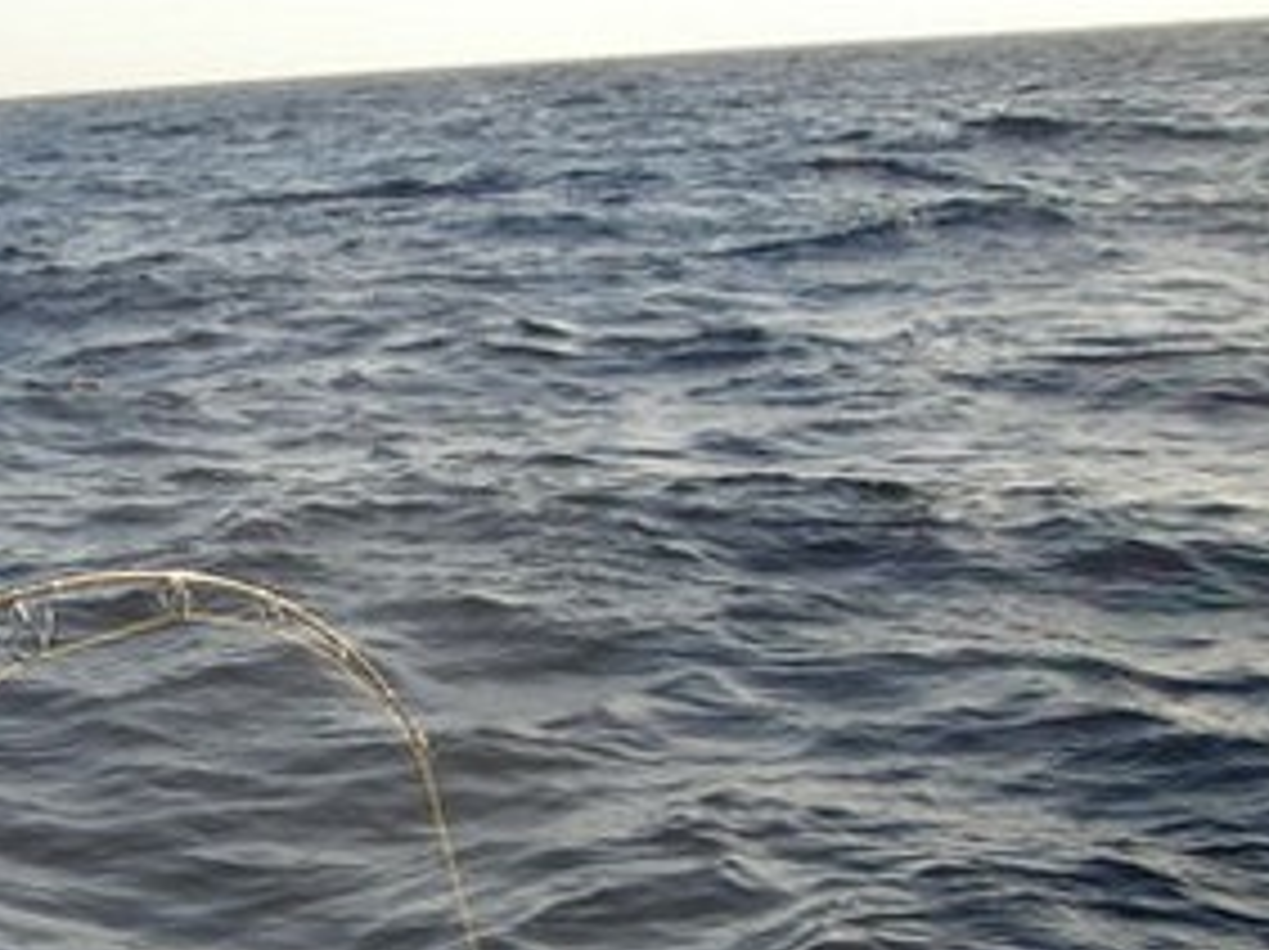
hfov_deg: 21.9
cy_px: 662
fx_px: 3113
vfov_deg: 17.3
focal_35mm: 85
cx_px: -99
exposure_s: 1/266
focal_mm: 6.3
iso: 50
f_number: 3.2
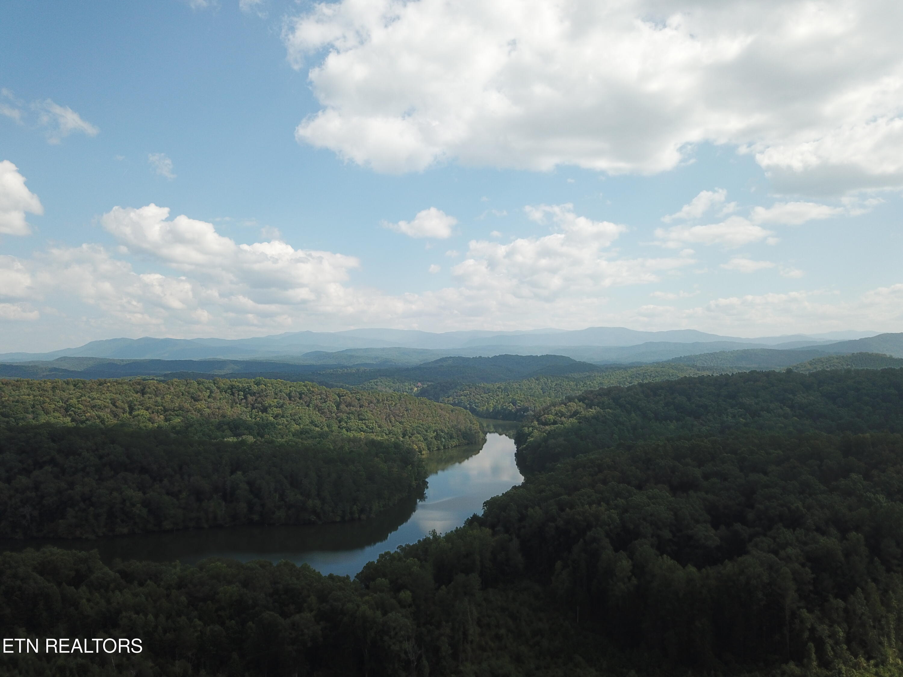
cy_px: 338
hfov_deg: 67.3
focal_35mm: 26
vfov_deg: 53.1
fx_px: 678
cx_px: 452
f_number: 2.2
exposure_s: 1/1548
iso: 100
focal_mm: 4.73
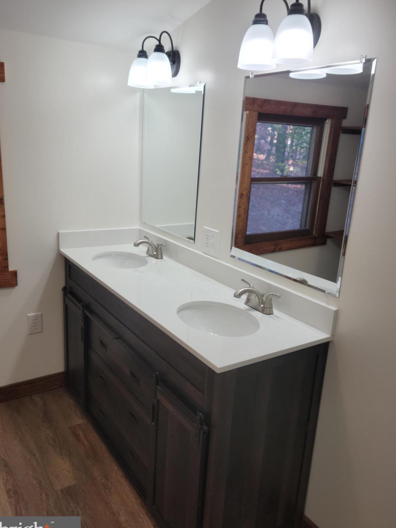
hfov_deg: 48.2
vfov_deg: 61.7
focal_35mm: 29
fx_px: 442
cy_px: 272
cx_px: 197
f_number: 2
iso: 50
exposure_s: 1/60
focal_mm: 5.9
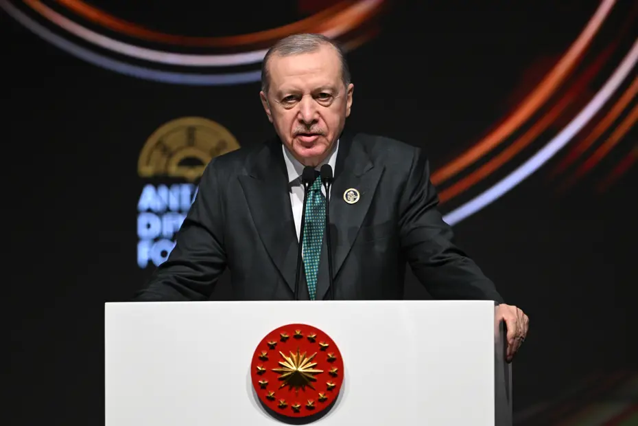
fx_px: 10633
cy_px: 213
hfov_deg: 3.4
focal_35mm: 600
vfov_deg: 2.3
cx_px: 319
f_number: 2.8
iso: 1600
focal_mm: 400
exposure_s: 1/500
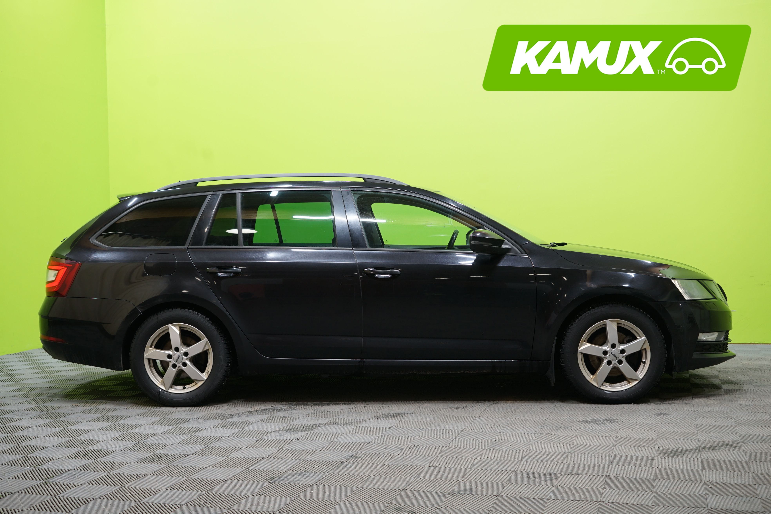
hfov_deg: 45.4
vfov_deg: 31.2
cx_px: 386
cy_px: 257
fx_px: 921
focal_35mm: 43
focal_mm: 43
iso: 400
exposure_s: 1/25
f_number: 5.6
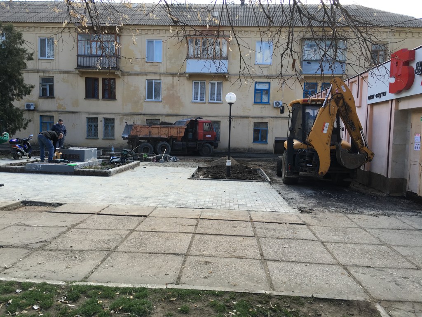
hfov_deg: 61.7
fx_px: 354
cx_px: 211
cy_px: 158
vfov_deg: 48.2
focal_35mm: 29
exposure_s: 1/308
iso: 25
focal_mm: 4.15
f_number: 2.2
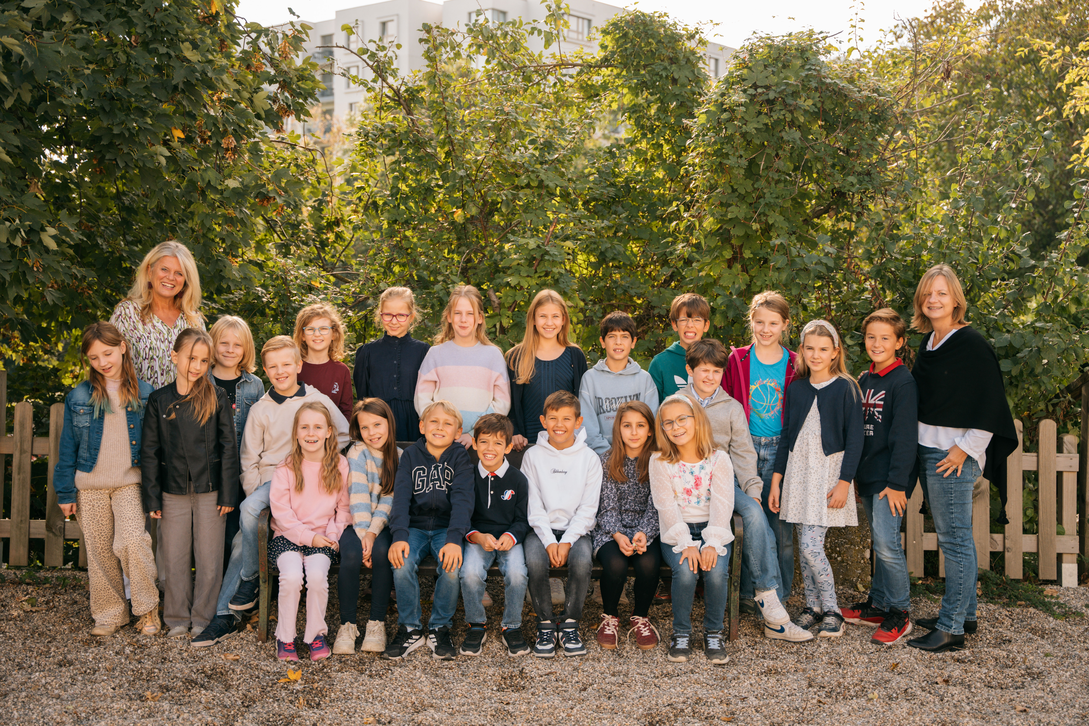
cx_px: 544
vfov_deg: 32.3
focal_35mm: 41
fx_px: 1252
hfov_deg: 47.0
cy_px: 363
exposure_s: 1/1000
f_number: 2.8
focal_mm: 41.4
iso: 400
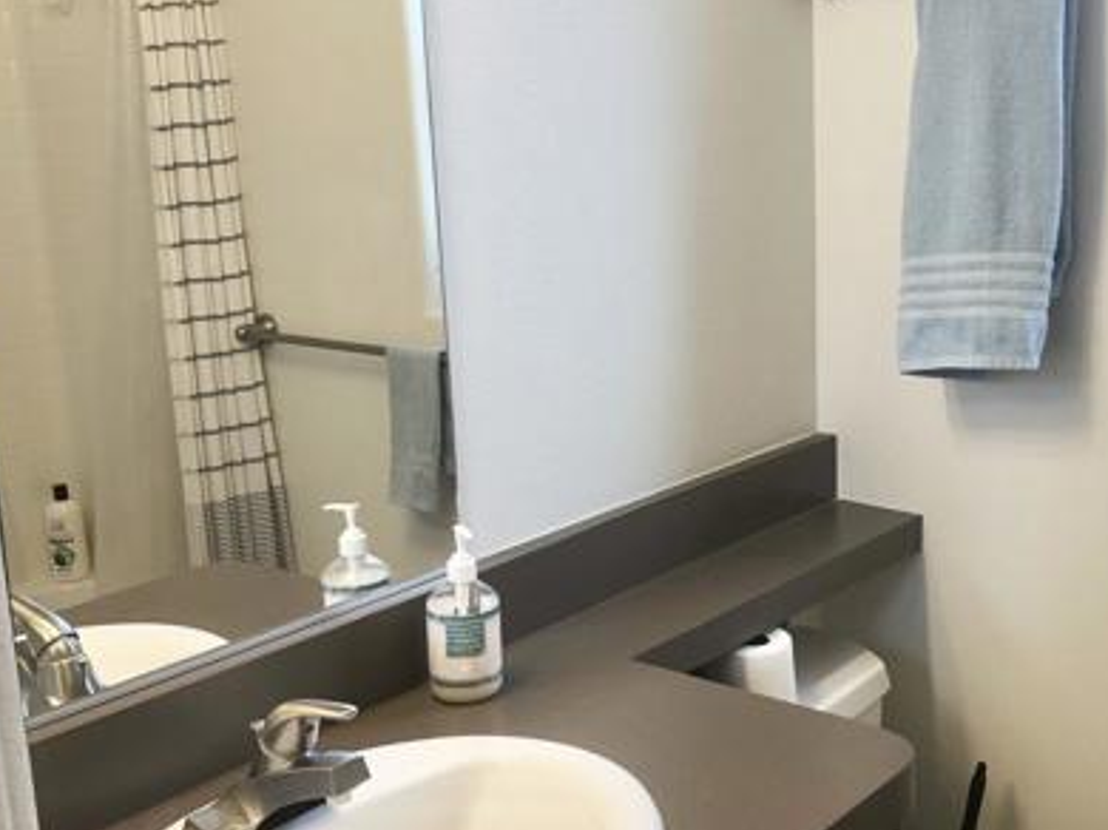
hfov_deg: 41.0
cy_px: 443
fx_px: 1471
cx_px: 696
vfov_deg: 31.5
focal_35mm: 46
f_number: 1.8
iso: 50
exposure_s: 1/120
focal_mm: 4
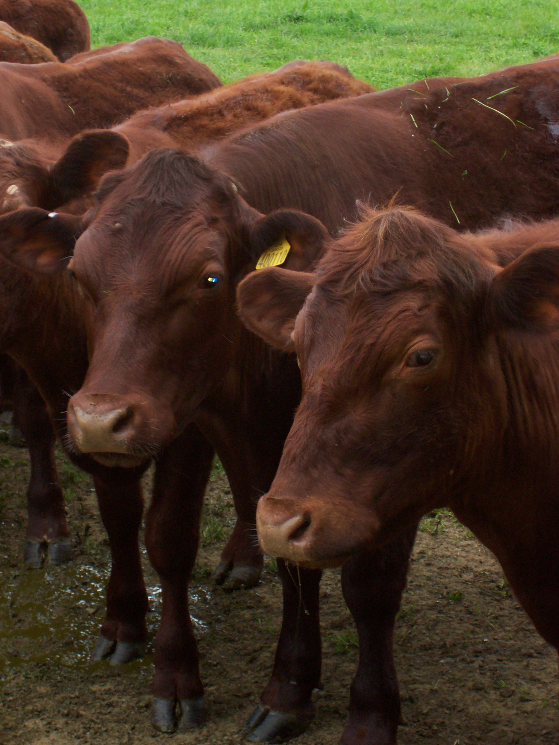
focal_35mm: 102
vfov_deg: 19.3
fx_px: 2196
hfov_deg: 14.5
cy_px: 372
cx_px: 280
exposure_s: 1/111
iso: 140
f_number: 4.6
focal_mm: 16.8
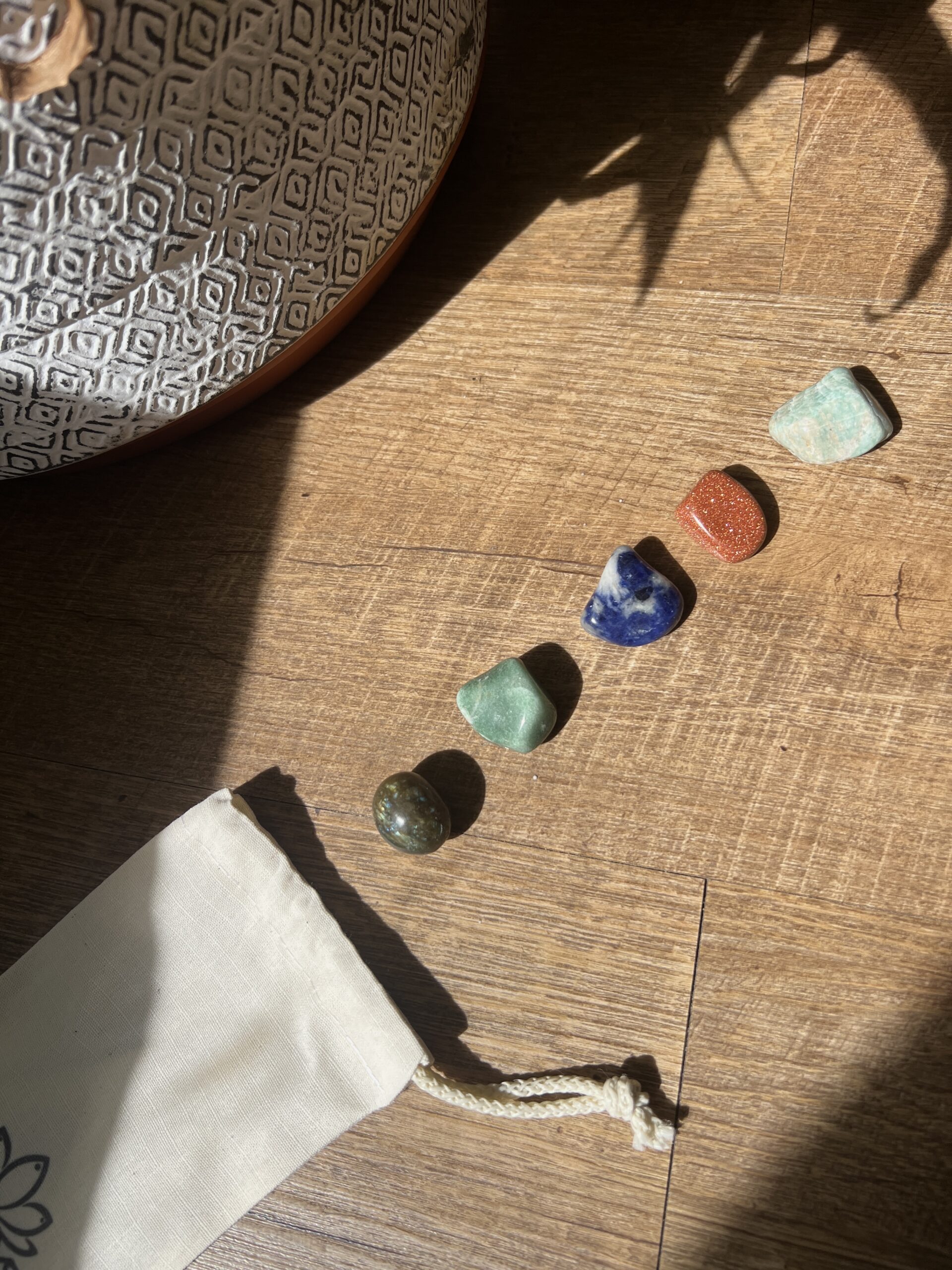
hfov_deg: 53.1
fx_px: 953
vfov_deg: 67.3
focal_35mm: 26
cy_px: 635
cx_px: 476
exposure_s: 1/2695
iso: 50
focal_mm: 5.7
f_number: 1.5
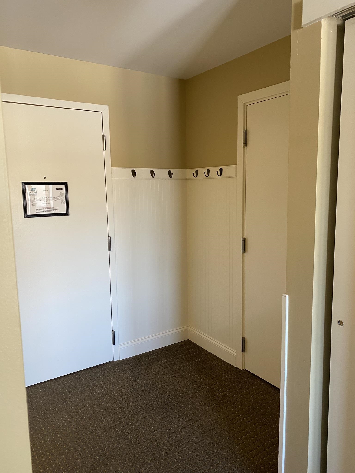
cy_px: 236
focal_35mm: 26
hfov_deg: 53.1
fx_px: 356
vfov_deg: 67.3
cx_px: 178
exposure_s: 1/60
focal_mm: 4.25
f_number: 1.8
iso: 160
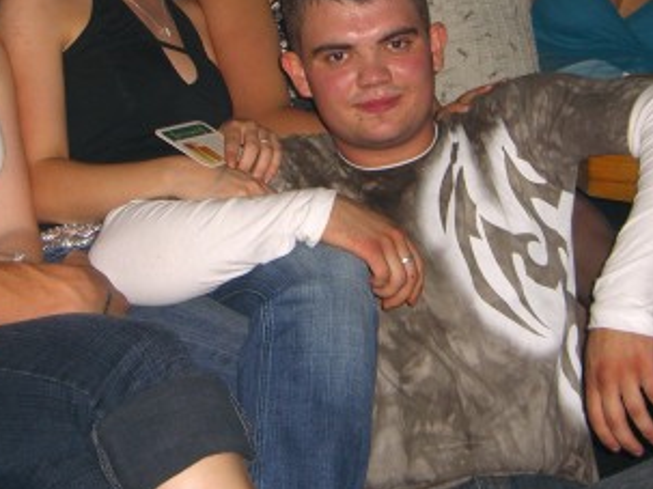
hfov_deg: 21.5
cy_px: 54
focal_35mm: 91
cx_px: 304
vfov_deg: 16.0
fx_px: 1716
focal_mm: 9.5
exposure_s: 1/60
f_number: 3.1
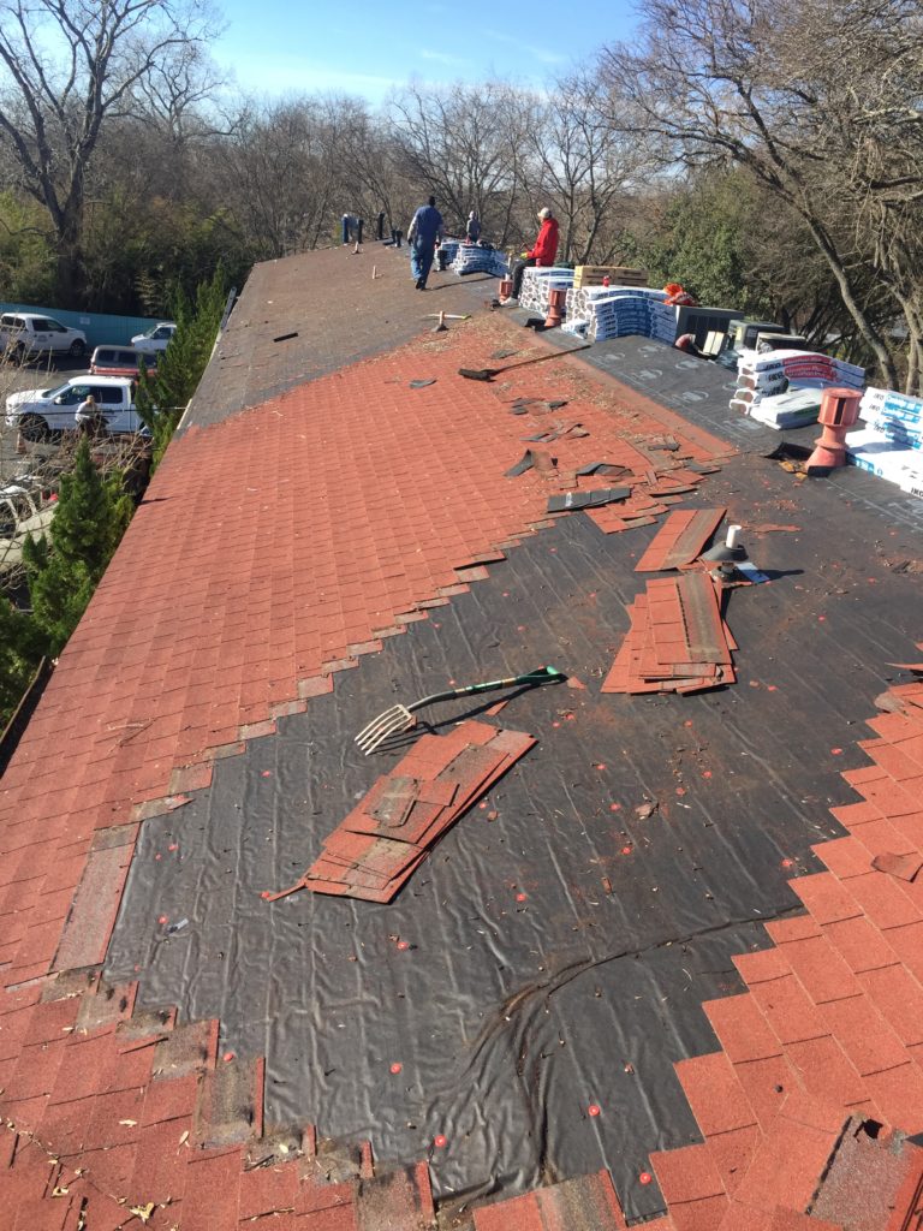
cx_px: 462
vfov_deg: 61.7
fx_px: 1031
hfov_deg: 48.2
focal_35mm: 29
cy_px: 616
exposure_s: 1/807
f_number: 2.2
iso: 32
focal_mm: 4.15
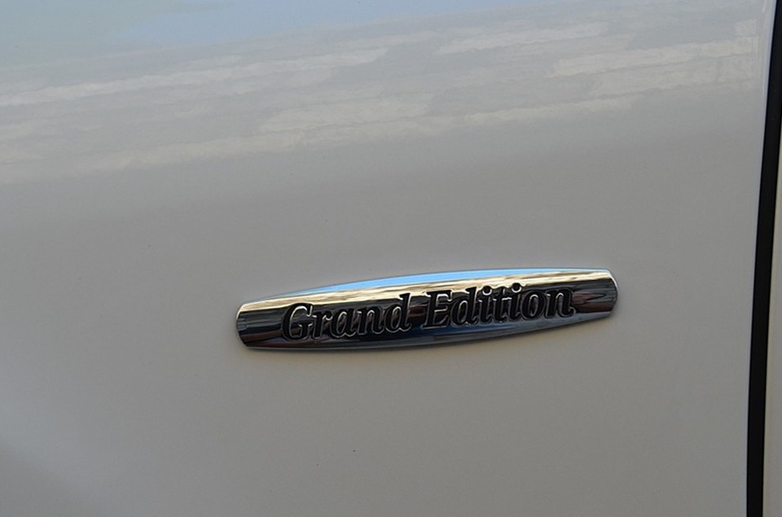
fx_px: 1647
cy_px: 272
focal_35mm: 76
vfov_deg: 17.8
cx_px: 418
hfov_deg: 26.7
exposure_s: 1/160
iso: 200
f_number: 6.3
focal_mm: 38
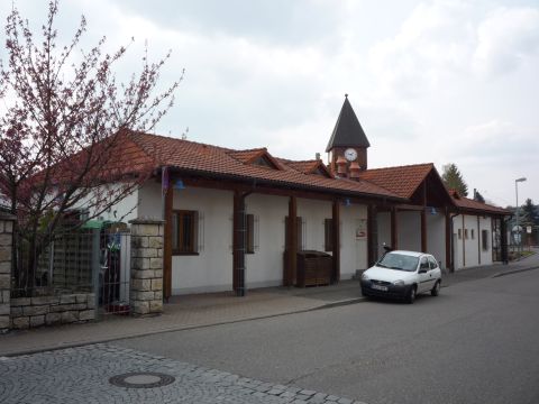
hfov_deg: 56.8
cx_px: 270
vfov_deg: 44.2
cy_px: 202
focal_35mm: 32
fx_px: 498
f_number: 4.5
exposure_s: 1/400
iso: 100
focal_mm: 5.2
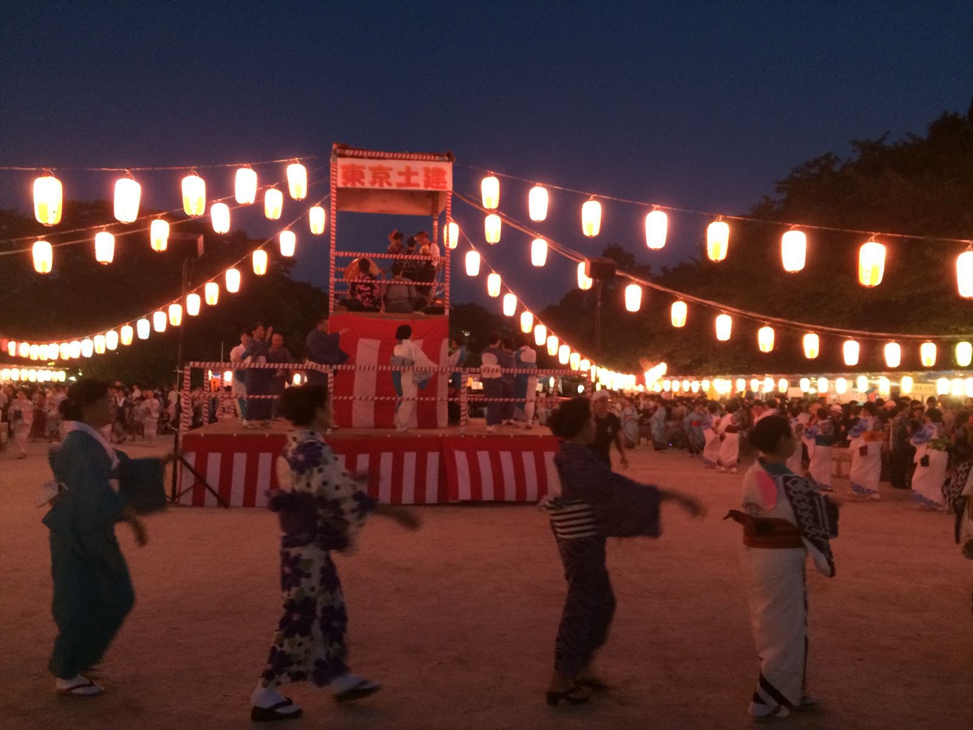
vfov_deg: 48.2
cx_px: 486
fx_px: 815
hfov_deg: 61.7
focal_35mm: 29
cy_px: 365
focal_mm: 4.15
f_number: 2.2
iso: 250
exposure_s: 1/15
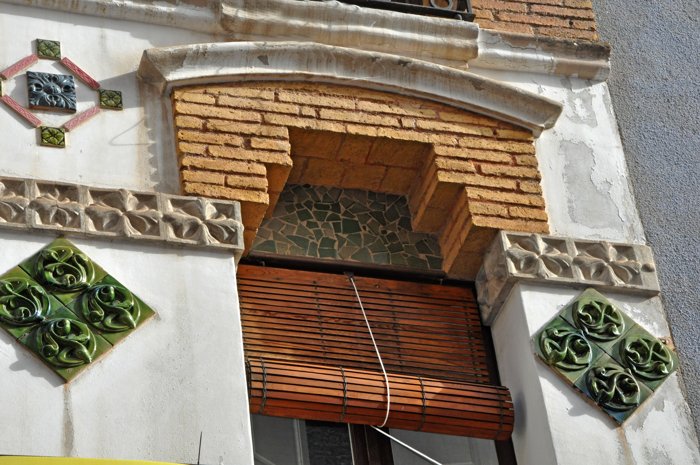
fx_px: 2039
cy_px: 232
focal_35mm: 105
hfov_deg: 19.5
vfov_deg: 13.0
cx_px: 350
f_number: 14
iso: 800
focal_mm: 70
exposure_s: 1/200
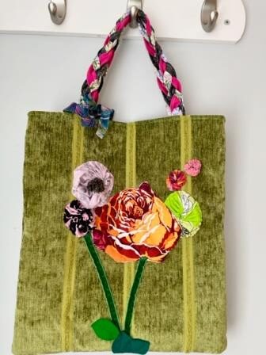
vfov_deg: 67.3
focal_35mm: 26
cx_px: 133
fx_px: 266
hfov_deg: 53.1
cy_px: 178
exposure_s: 1/120
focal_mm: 5.1
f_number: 1.6
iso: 80
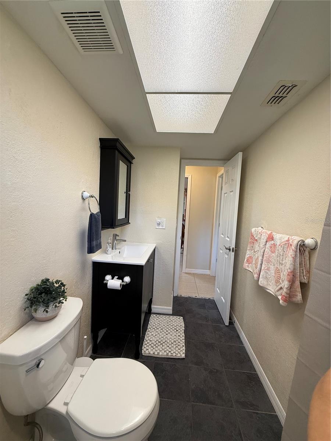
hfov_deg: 85.7
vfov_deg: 102.1
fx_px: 178
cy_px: 220
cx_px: 166
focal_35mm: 14
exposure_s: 1/120
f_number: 2.2
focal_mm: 2.22
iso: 160
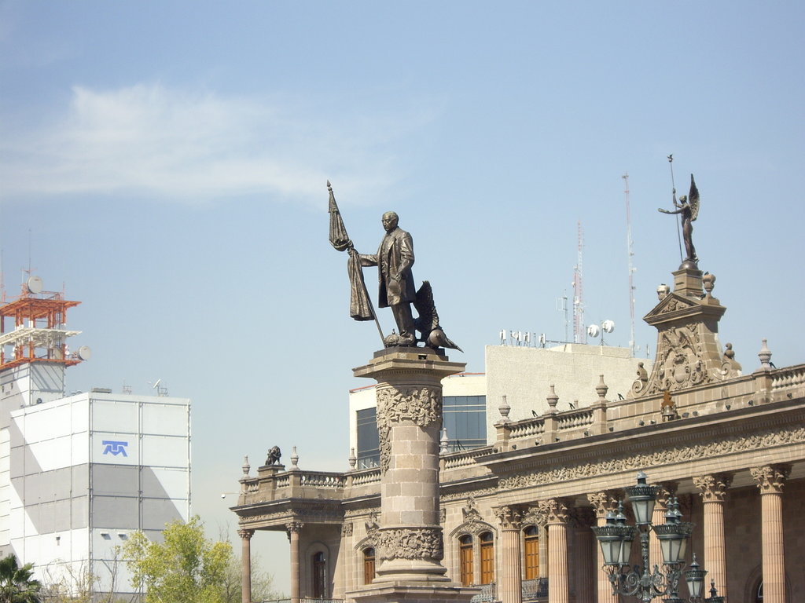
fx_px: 2651
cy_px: 302
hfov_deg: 17.3
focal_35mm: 114
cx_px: 402
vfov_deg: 13.0
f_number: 5.2
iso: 50
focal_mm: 18.6
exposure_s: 1/200
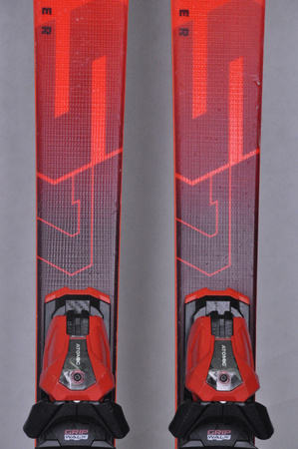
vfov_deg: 13.1
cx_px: 149
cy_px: 224
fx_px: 1960
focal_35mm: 158
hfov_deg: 8.7
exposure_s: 1/125
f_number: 9.5
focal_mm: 105
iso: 3200
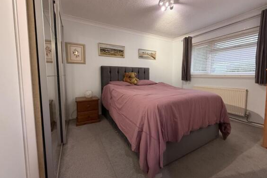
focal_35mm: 15
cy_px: 83
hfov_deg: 100.4
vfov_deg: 77.2
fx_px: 111
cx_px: 134
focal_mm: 2.22
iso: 400
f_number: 2.2
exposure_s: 1/60
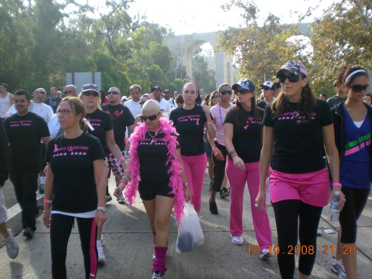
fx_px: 408
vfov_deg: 37.7
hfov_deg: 49.0
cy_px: 140
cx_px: 186
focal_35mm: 38
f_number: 3.1
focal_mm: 6.3
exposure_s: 1/140
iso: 50
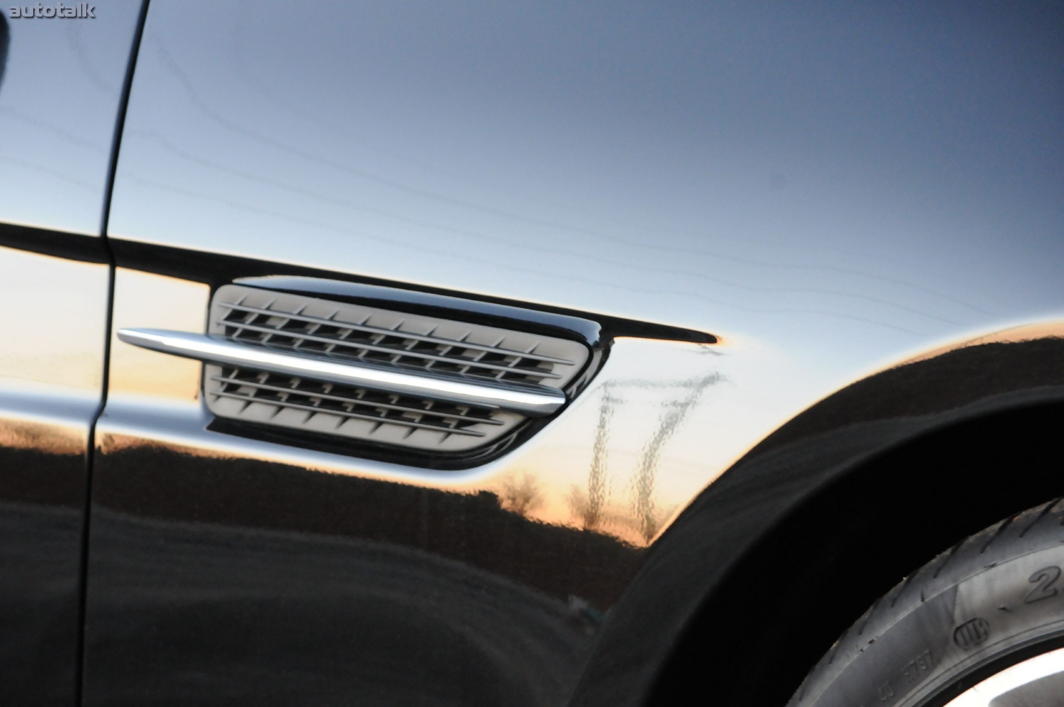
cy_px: 354
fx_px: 4340
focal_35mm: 147
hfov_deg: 14.0
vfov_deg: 9.3
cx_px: 532
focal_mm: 98
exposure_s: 1/40
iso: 2000
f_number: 9
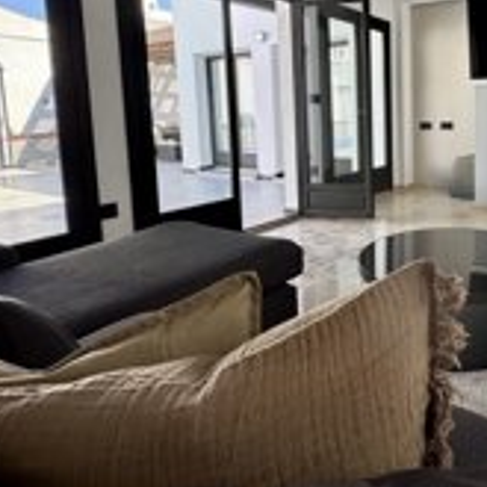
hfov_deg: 53.4
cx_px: 416
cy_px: 156
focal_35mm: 27
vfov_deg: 57.6
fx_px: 430
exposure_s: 1/155
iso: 40
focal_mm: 2.22
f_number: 2.2
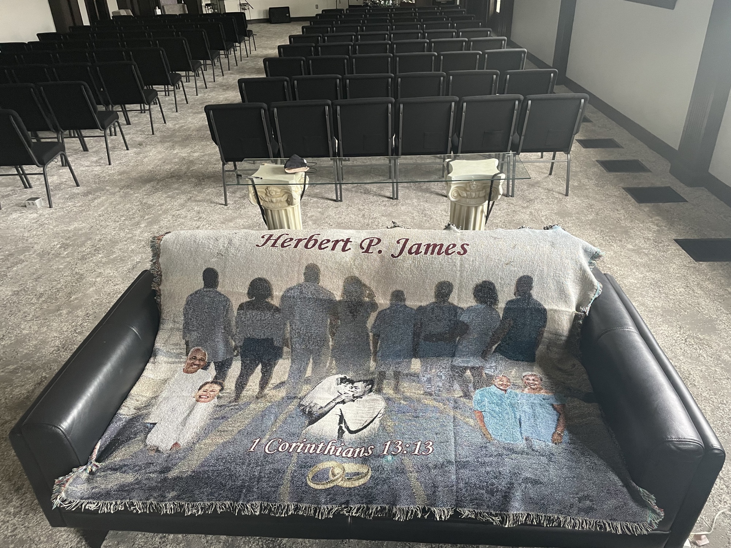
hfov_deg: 67.3
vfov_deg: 53.1
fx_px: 549
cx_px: 366
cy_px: 274
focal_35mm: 26
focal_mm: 4.2
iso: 320
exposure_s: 1/60
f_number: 1.6
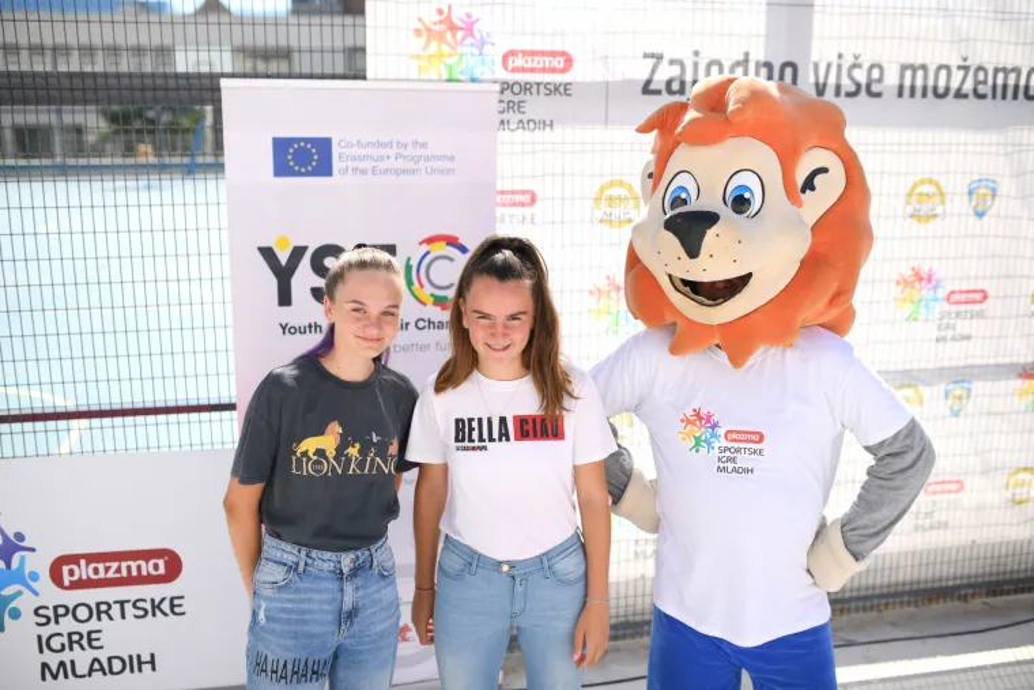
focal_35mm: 35
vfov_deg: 37.9
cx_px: 517
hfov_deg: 54.4
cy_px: 345
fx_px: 1005
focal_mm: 35
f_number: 2.2
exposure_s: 1/640
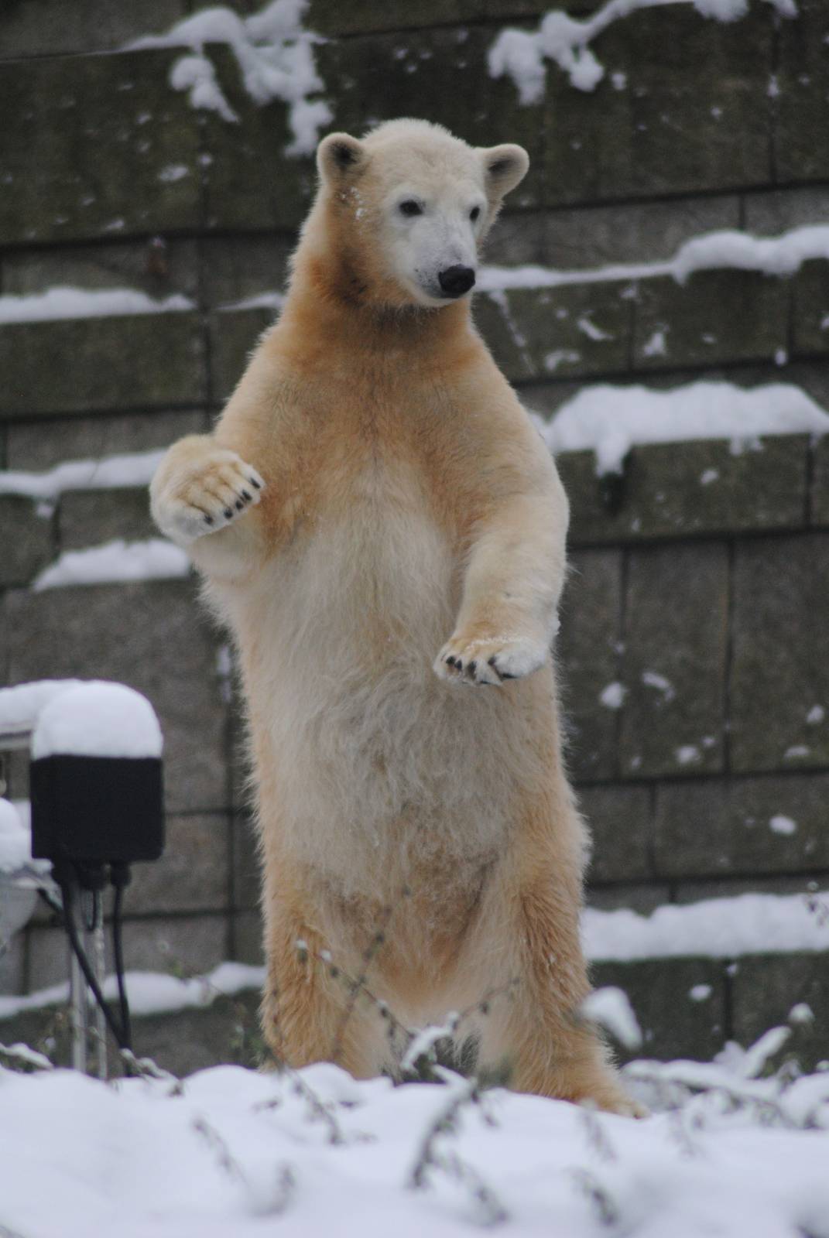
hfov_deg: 3.1
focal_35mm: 450
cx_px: 414
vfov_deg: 4.6
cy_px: 619
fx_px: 15499
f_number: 5.6
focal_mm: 300
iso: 640
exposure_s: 1/500
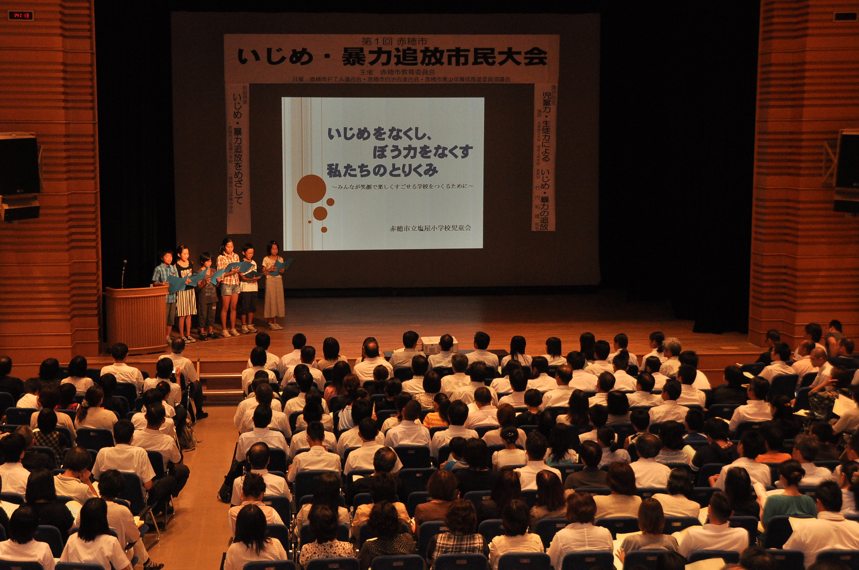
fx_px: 1325
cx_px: 376
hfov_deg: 35.9
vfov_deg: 24.3
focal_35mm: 56
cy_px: 264
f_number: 5
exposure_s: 1/60
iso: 720
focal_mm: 31
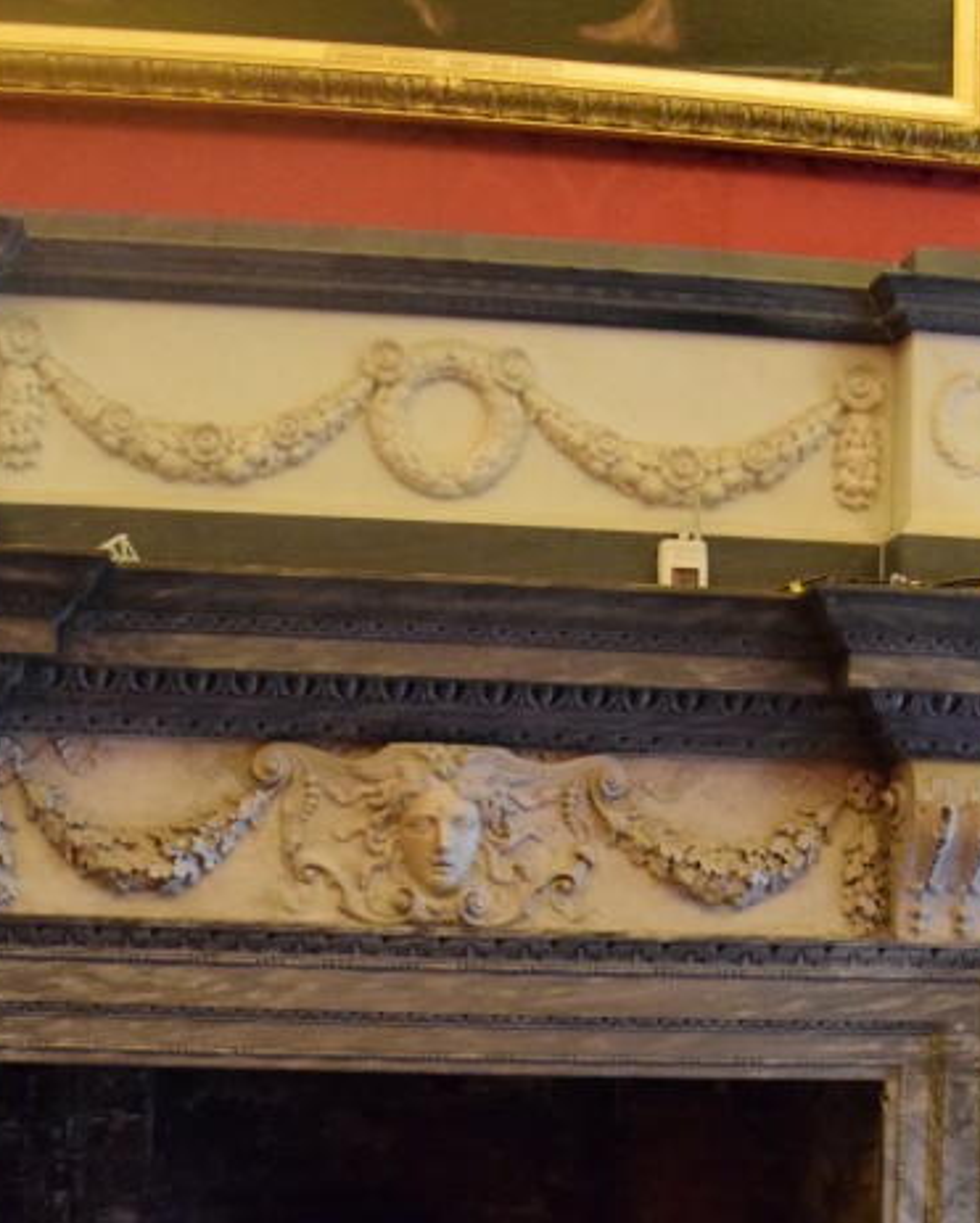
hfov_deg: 27.1
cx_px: 396
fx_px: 2028
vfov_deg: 32.6
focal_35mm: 56
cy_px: 991
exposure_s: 1/30
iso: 6400
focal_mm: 18
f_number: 3.5
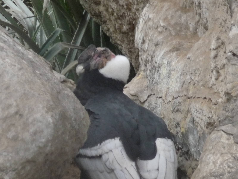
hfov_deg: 4.2
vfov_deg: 3.2
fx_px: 3245
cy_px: 90
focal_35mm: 472
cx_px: 119
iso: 250
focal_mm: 47
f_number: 4.9
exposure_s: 1/125
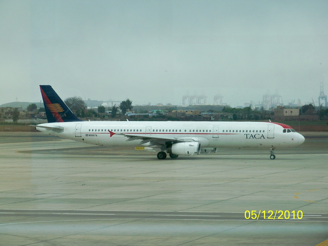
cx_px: 164
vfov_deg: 9.6
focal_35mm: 155
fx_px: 1469
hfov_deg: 12.7
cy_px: 123
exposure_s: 1/1000
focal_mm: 24
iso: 80
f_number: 3.6
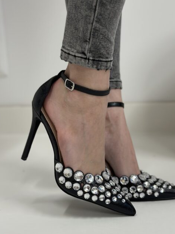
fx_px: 411
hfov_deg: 24.0
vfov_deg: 31.7
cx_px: 100
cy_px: 125
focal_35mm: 61
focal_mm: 6.86
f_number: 1.78
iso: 125
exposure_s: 1/100
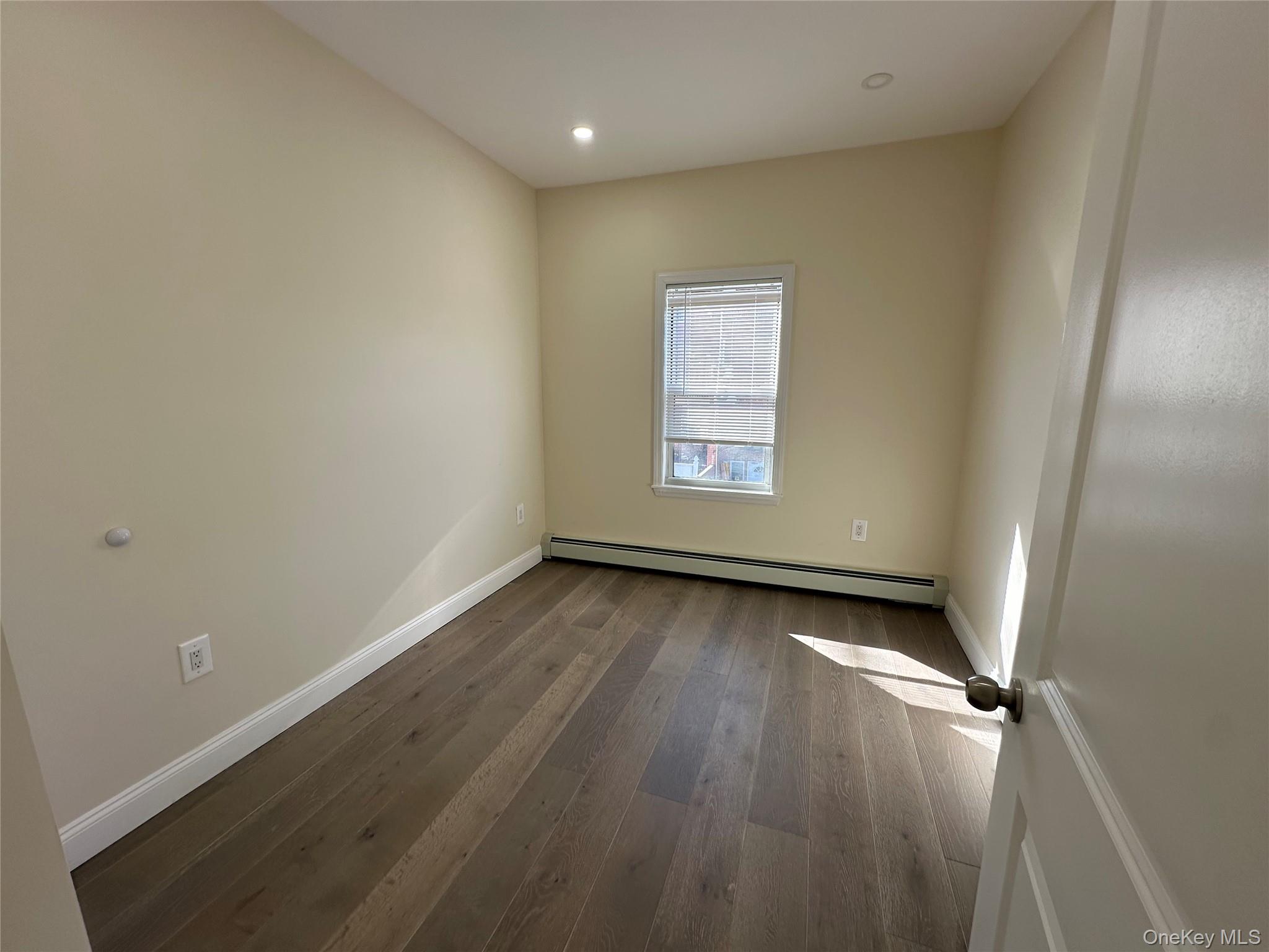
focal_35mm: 14
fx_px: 513
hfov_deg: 102.1
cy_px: 476
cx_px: 634
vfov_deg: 85.7
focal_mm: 2.22
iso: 40
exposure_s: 1/128
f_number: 2.2
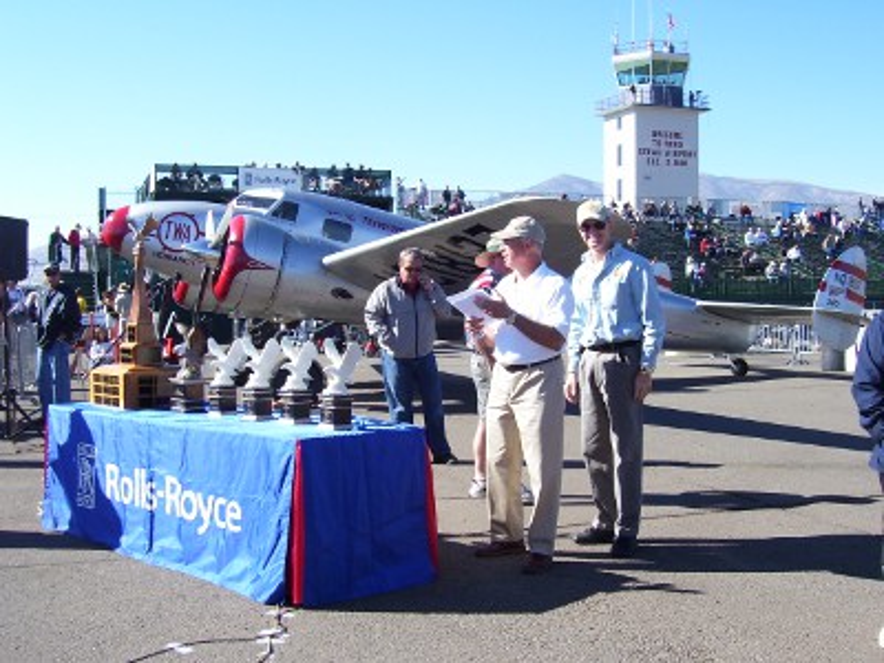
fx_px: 1073
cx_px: 442
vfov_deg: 34.3
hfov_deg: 44.8
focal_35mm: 42
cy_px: 332
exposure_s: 1/250
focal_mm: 7
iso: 80
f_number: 5.6
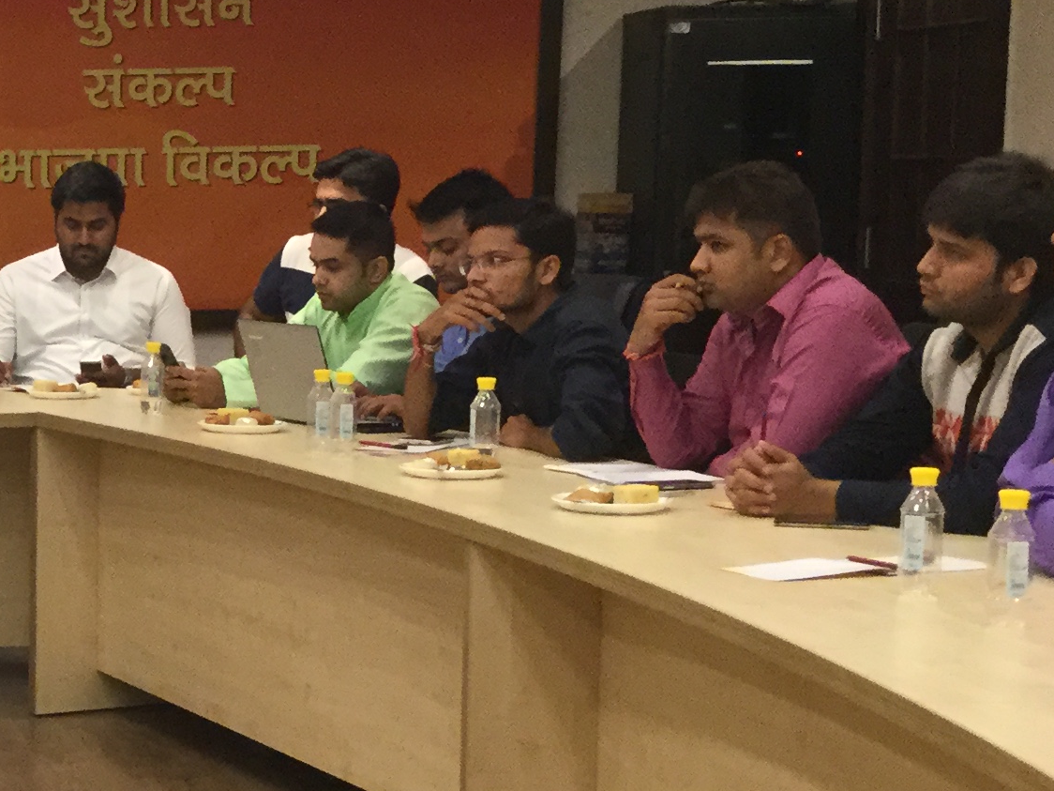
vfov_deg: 16.4
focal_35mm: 90
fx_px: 2740
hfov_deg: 20.0
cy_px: 536
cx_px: -304
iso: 160
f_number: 2.4
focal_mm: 3.3
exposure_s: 1/33
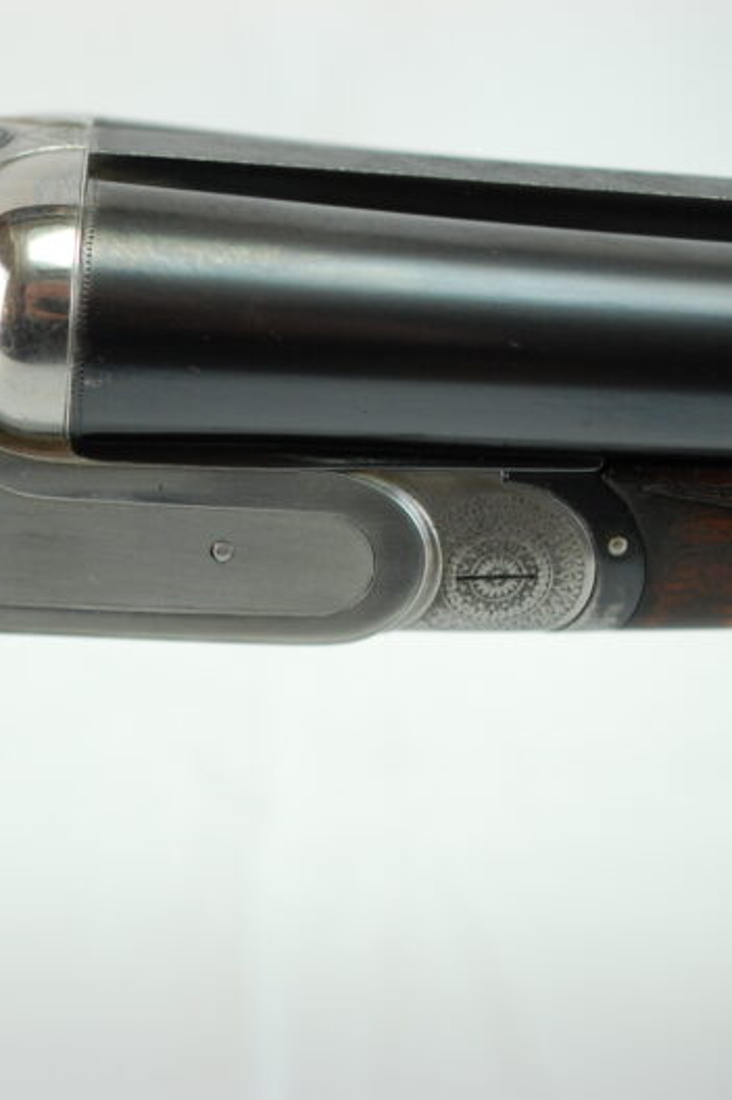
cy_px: 551
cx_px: -33
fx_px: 2777
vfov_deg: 22.4
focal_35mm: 91
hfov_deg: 14.7
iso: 400
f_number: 4
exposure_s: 1/60
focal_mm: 40
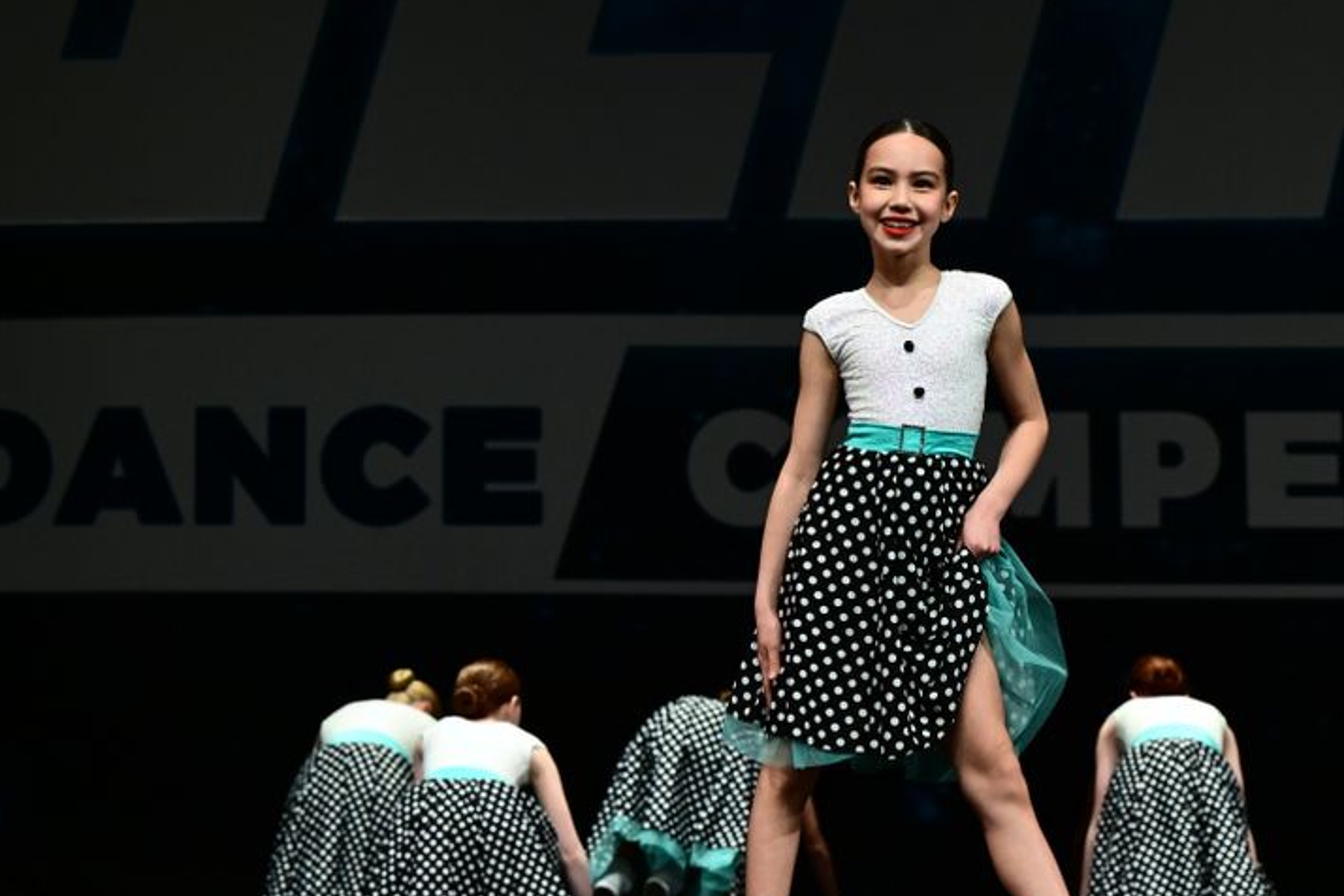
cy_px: 479
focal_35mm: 109
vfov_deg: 12.6
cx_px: 951
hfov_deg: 18.7
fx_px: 4069
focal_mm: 76
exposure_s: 1/800
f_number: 4.5
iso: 3200
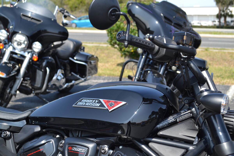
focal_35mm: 66
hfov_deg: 30.5
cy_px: 78
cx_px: 117
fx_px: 429
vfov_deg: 20.6
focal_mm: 44
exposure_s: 1/200
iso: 100
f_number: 7.1
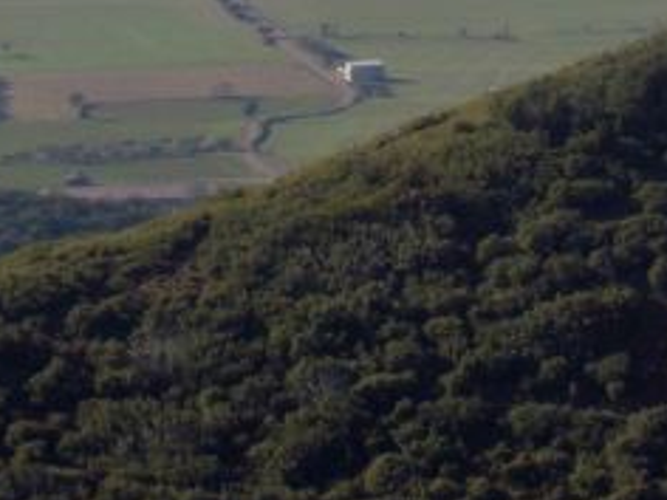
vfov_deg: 3.9
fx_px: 7303
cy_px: -333
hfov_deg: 5.2
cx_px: 557
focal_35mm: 379
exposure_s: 1/250
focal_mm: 20.1
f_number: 6
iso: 64
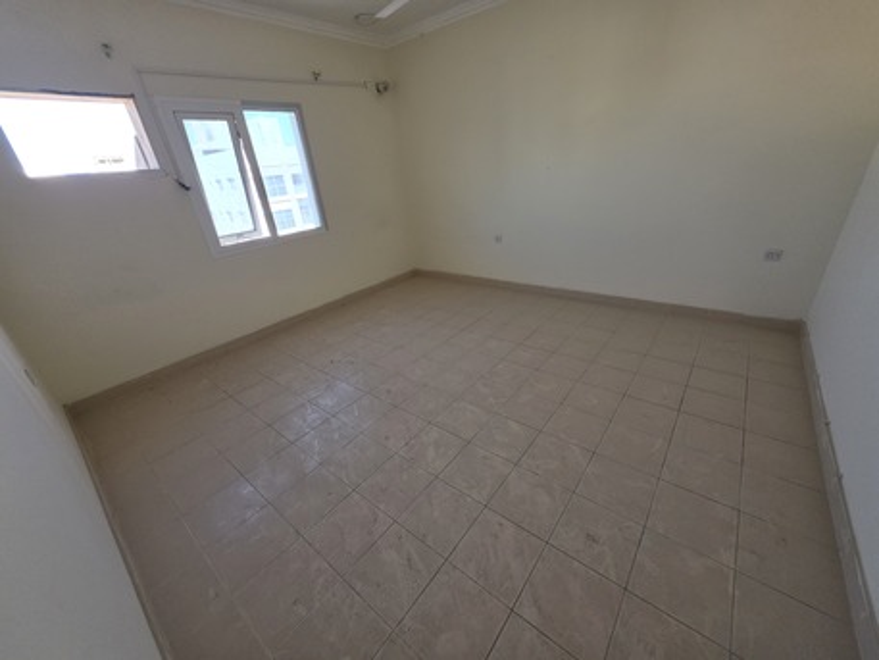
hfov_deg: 106.2
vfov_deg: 89.9
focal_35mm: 13
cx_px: 440
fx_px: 330
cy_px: 330
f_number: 1.9
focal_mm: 2.2
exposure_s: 1/359
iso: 200
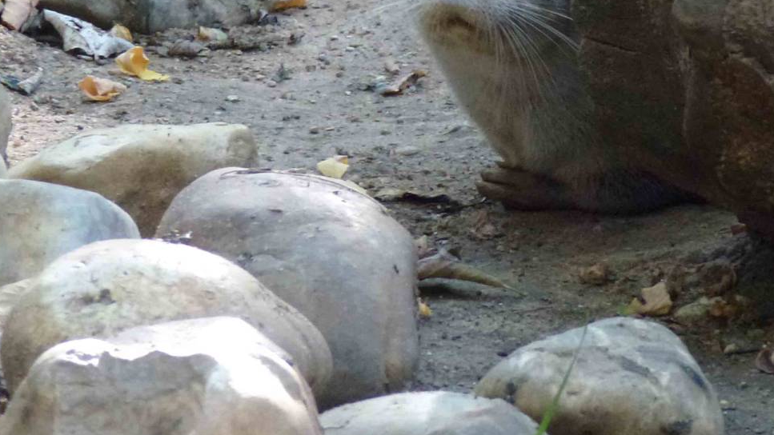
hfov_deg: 3.1
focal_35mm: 692
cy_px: 52
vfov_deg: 1.8
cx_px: 424
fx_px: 14203
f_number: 5.9
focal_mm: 68.8
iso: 400
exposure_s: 1/30
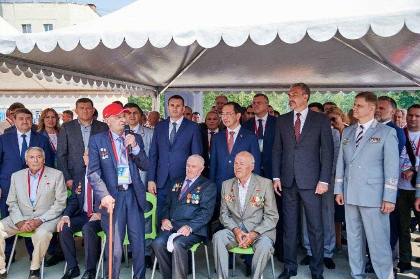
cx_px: 210
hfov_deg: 50.7
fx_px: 443
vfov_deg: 35.0
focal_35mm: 38
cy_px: 140
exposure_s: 1/640
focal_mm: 38
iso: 200
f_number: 4
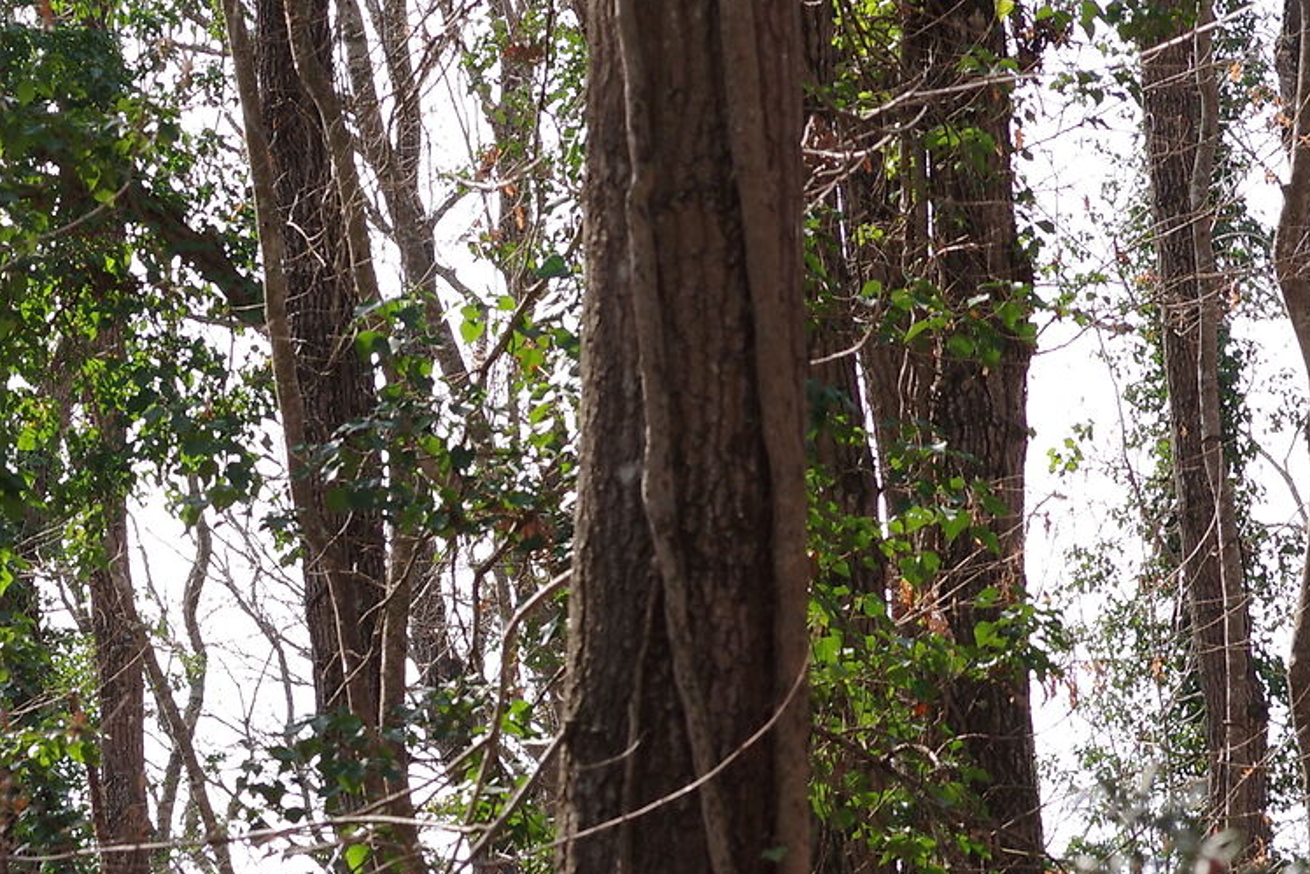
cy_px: 690
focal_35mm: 321
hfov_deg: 6.4
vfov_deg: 4.3
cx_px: 328
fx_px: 11682
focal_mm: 100
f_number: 13
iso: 100
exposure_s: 1/30
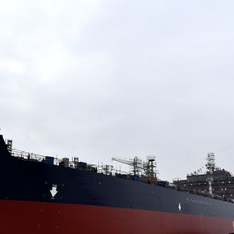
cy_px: 152
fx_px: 329
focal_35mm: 43
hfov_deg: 38.2
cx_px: 58
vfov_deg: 38.8
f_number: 8
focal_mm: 24
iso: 200
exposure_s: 1/250
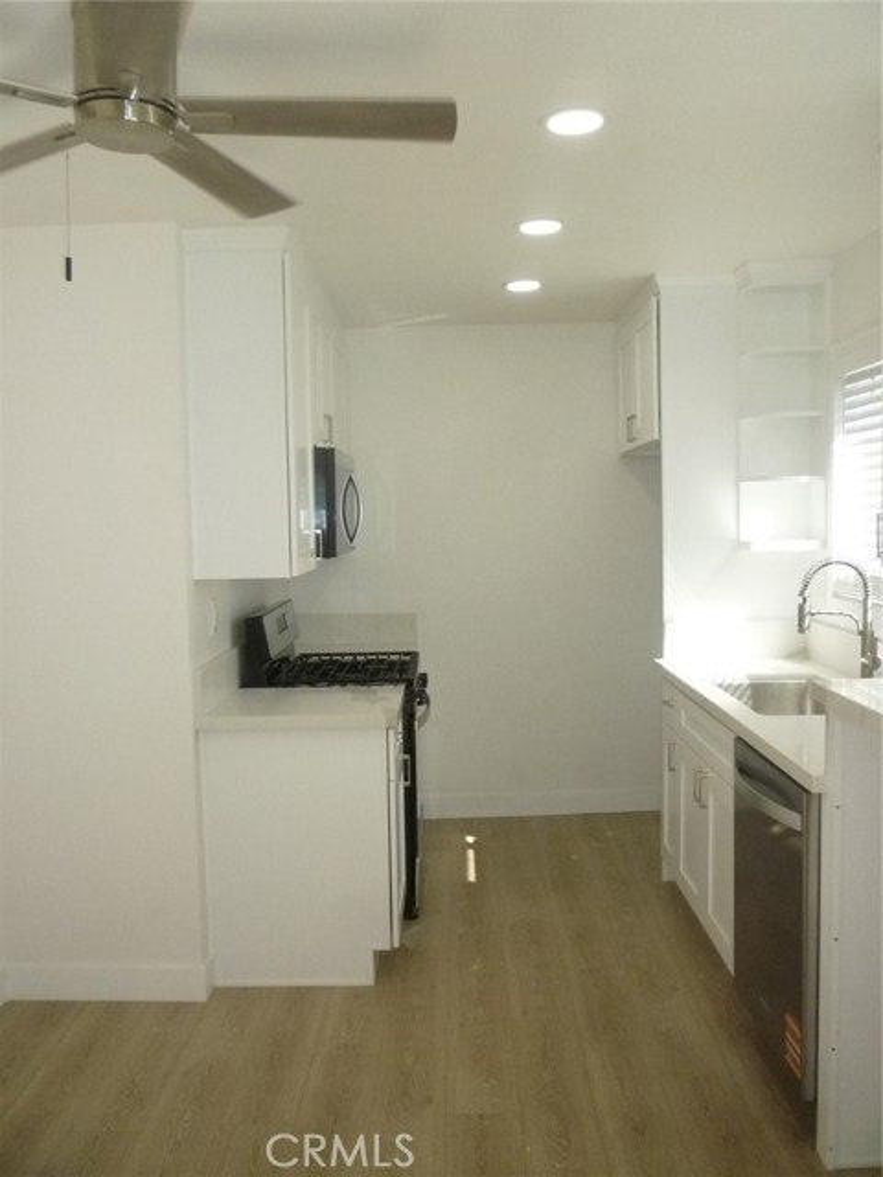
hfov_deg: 48.2
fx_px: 986
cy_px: 588
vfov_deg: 61.7
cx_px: 442
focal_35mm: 29
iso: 400
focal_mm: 5.2
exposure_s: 1/400
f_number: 3.3
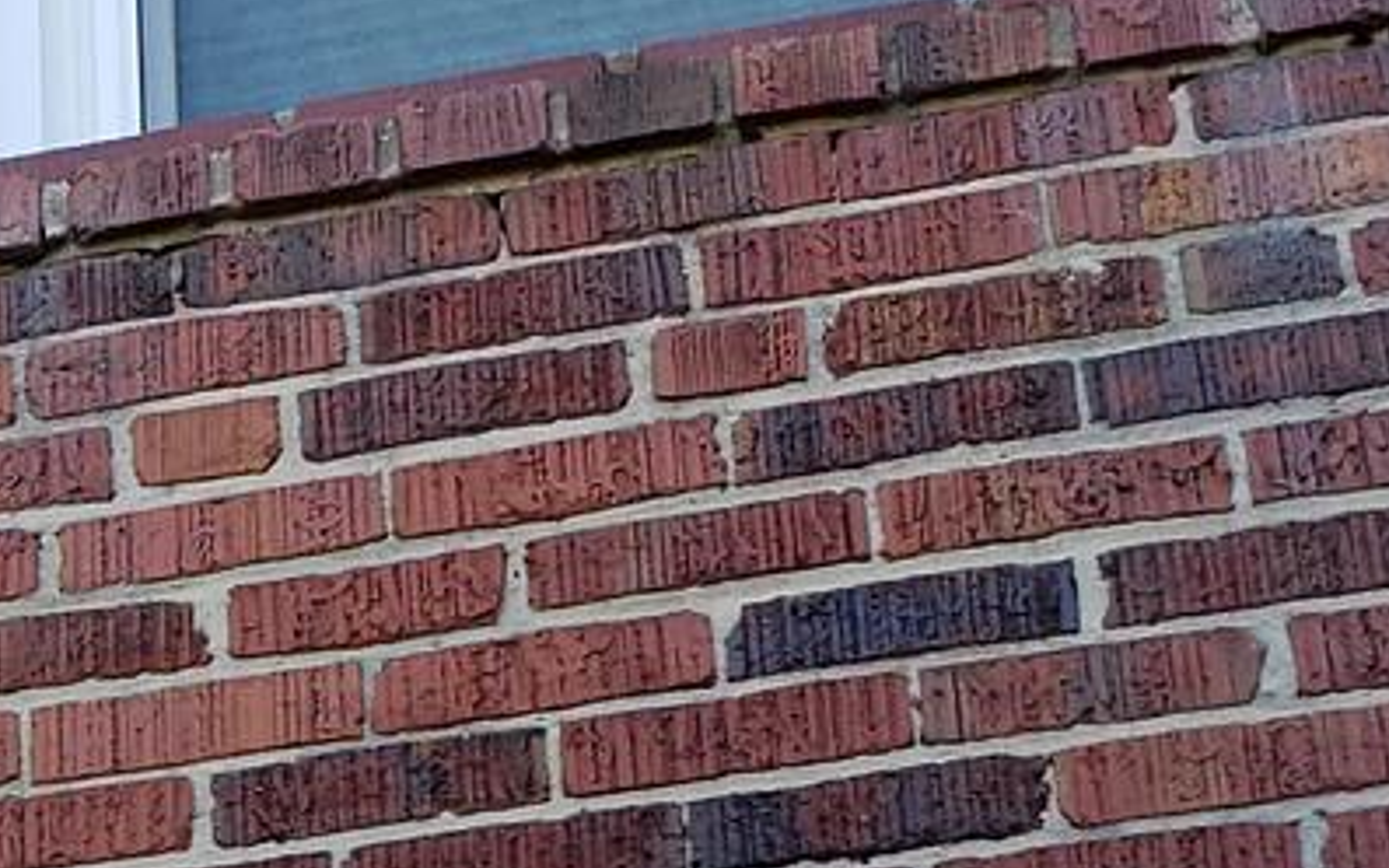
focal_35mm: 142
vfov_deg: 8.9
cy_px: 1484
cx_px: -479
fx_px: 5375
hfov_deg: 14.1
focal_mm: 4.3
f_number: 2.4
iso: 50
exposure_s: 1/201
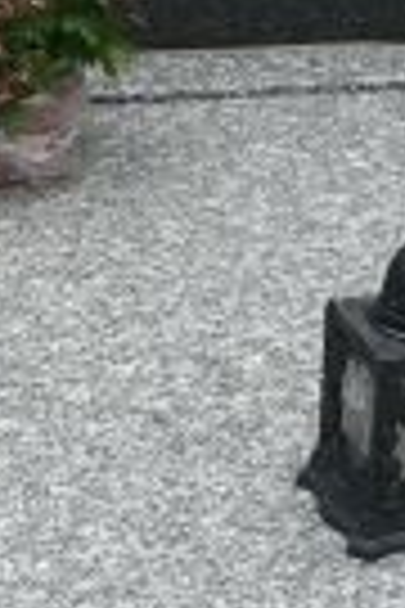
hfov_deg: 8.0
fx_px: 2902
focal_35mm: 172
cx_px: 297
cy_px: 414
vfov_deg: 11.9
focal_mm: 7.4
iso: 100
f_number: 4
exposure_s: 1/250
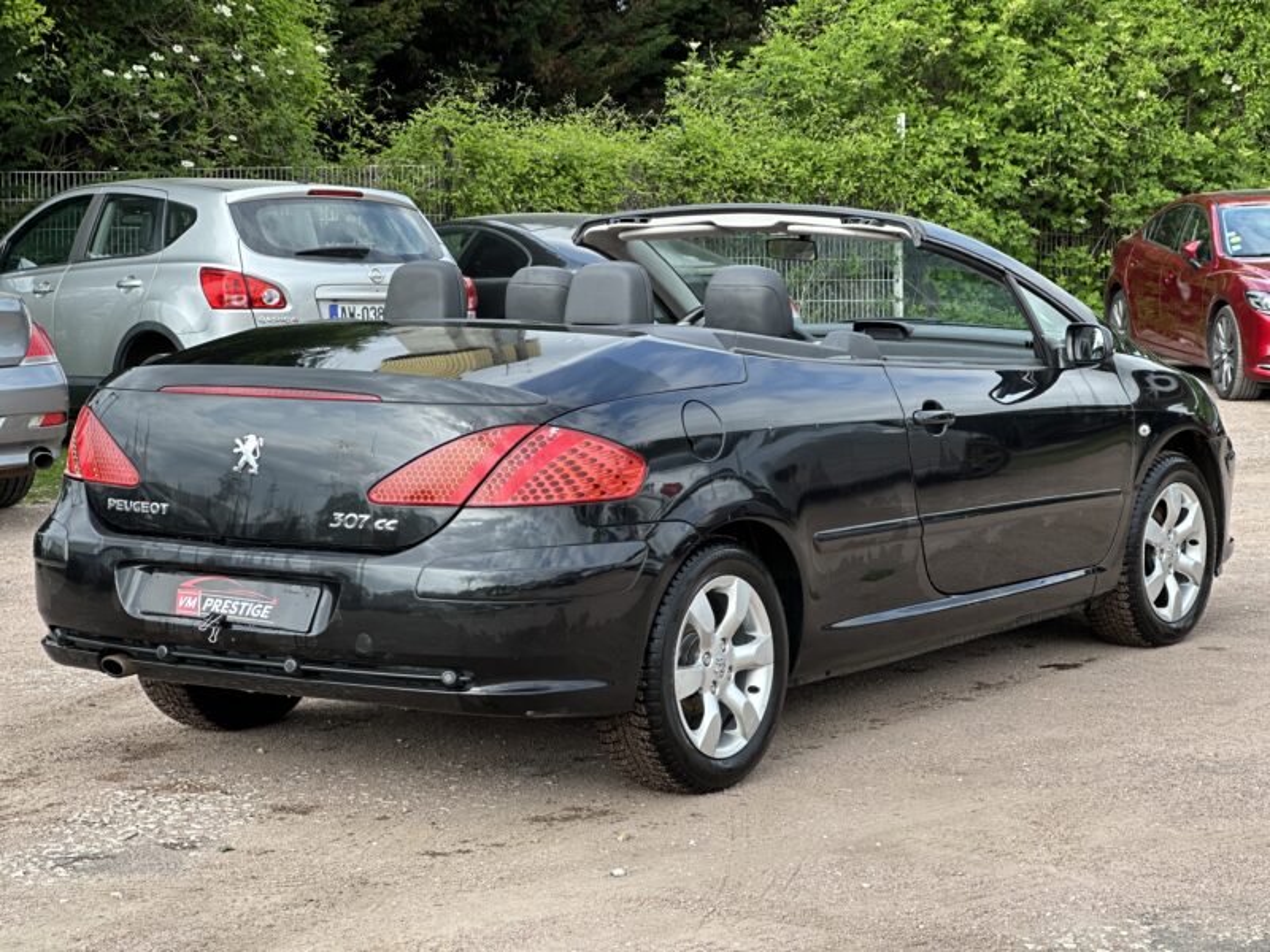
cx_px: 635
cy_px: 476
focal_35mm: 77
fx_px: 2825
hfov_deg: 25.3
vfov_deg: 19.1
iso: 20
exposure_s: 1/131
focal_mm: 9
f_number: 2.8
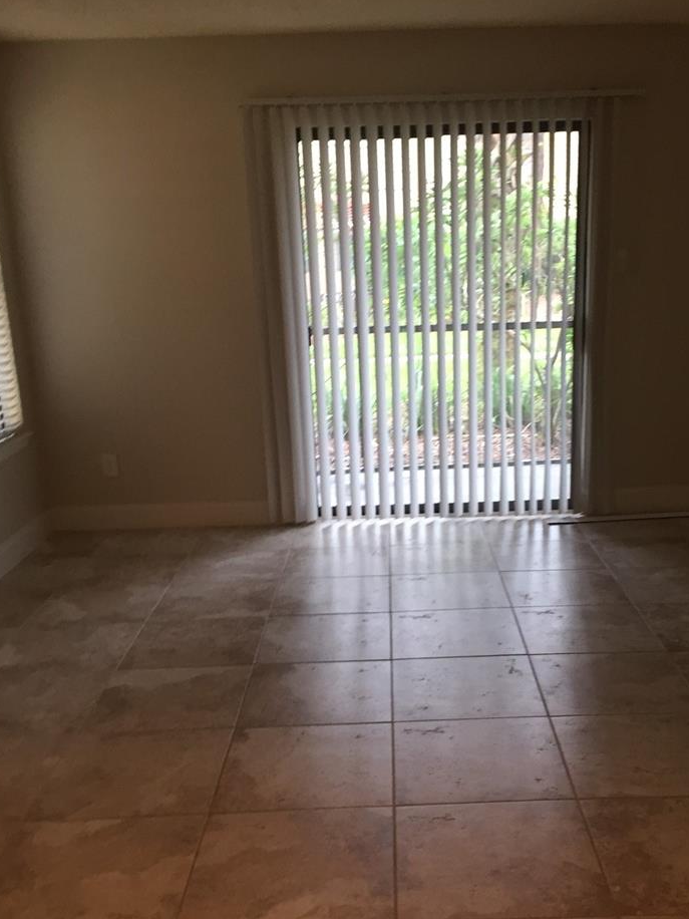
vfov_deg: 48.7
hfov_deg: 37.6
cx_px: 407
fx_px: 1008
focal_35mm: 38
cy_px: 543
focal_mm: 4.15
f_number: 2.2
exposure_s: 1/30
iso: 80
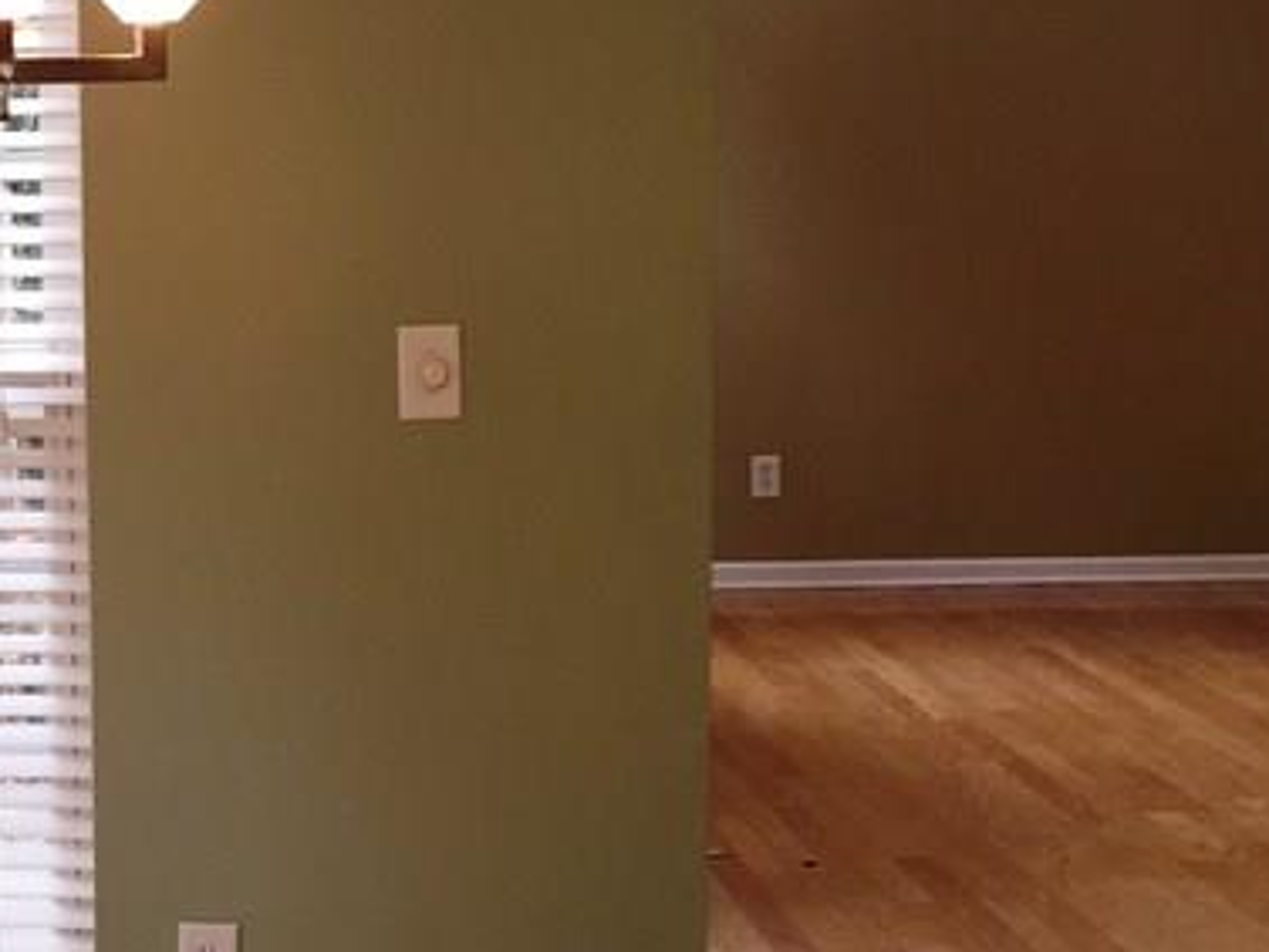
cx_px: 17
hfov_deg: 23.7
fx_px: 2896
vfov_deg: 18.7
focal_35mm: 79
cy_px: 523
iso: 40
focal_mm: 4.15
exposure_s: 1/40
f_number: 2.2
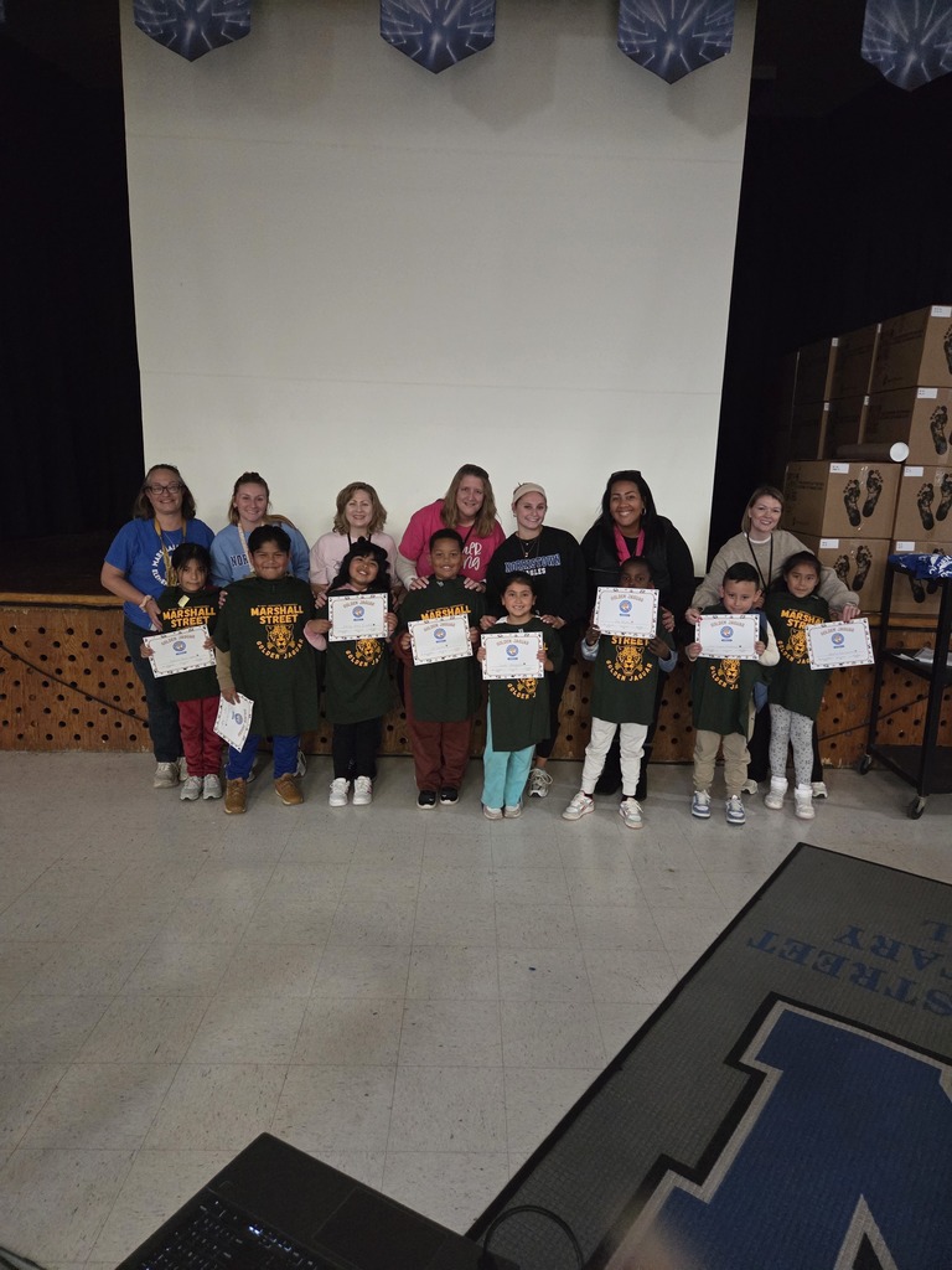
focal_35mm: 23
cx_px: 476
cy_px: 635
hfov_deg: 58.9
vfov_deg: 73.9
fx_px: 843
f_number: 1.8
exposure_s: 1/120
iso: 2500
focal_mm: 5.4
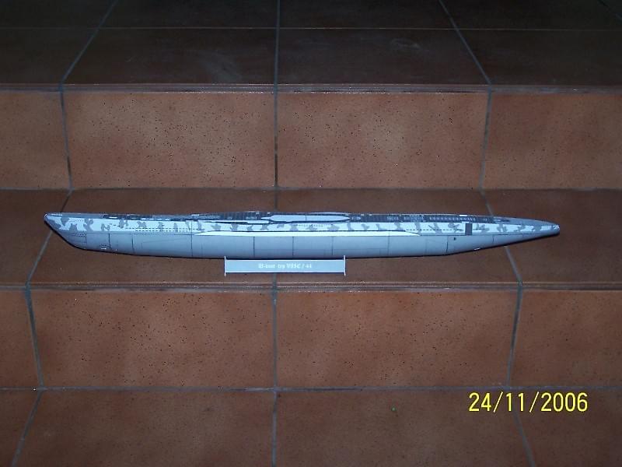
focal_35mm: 56
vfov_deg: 26.1
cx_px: 311
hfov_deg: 34.3
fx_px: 1006
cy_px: 234
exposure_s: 1/60
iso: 140
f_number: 3.1
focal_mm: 9.3
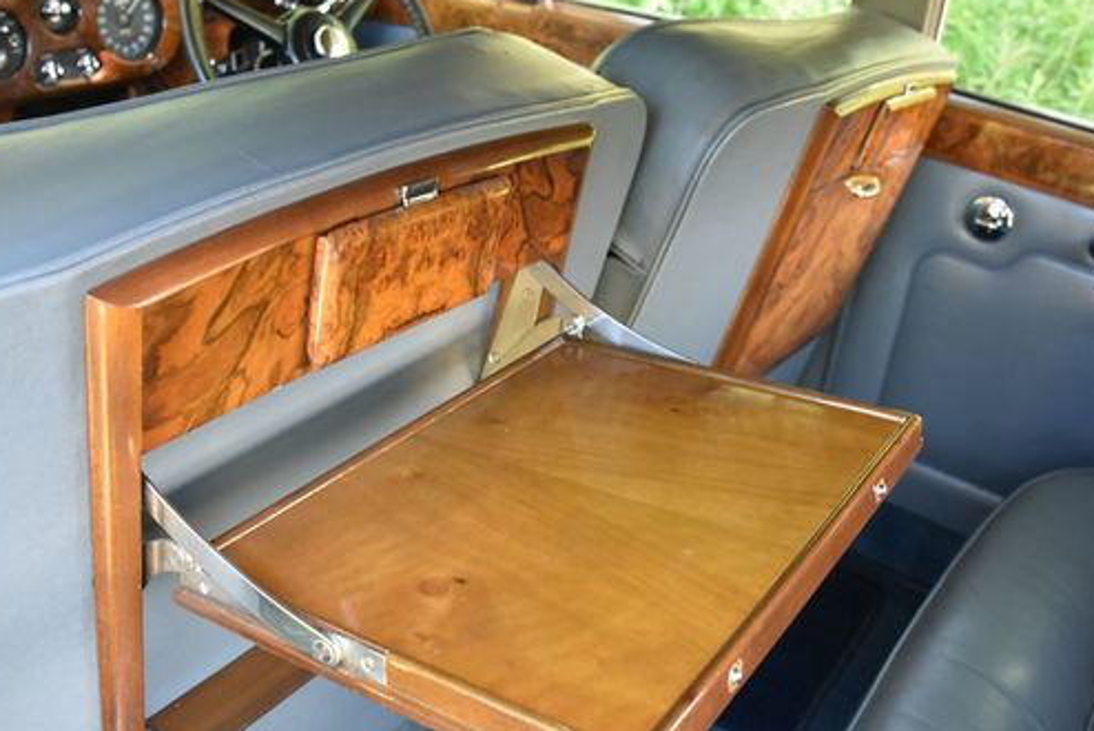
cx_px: 505
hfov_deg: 54.3
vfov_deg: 37.6
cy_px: 463
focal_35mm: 35
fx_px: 1064
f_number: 4.5
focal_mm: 18
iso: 800
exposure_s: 1/80
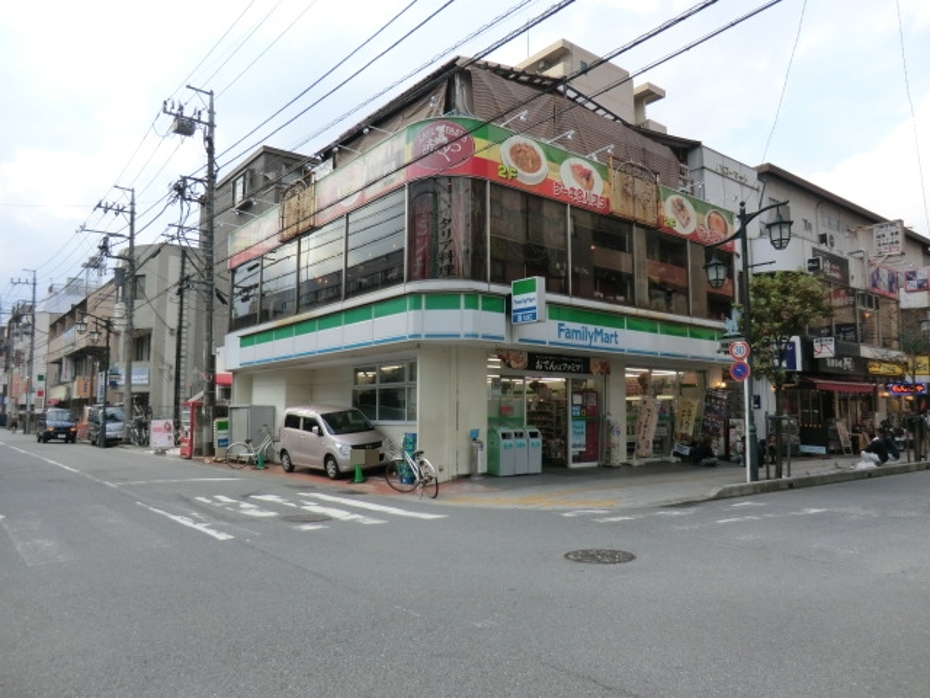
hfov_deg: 71.6
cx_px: 465
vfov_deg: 56.8
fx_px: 645
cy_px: 349
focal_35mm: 24
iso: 80
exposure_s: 1/400
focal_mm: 4.3
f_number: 3.2
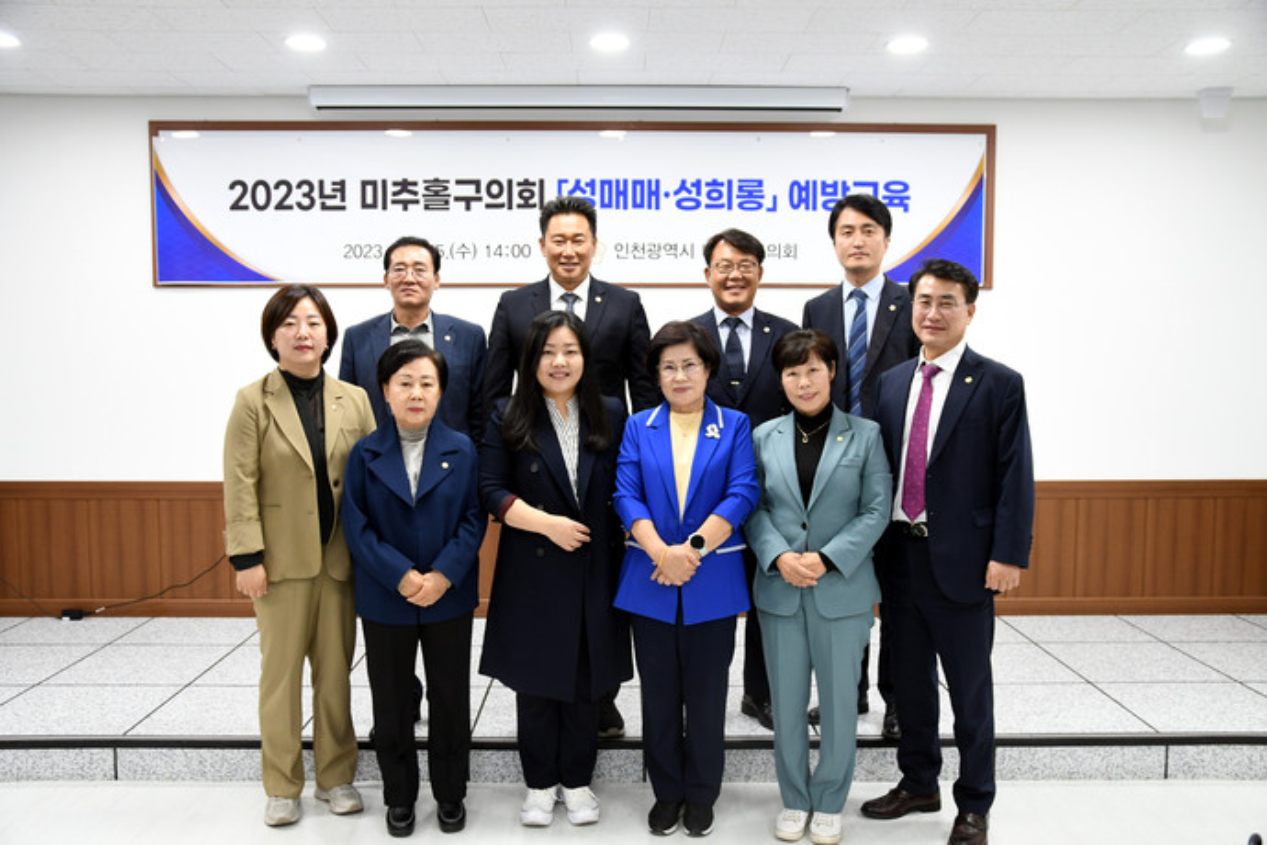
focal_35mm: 33
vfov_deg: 40.0
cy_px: 422
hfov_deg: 57.2
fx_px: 1161
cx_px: 634
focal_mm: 22
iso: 1250
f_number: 3.2
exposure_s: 1/125
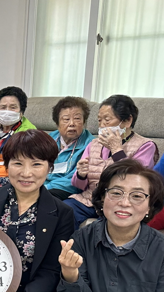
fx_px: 518
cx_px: -184
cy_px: 216
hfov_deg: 14.3
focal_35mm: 67
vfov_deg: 30.9
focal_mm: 6.86
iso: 160
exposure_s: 1/120
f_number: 1.78
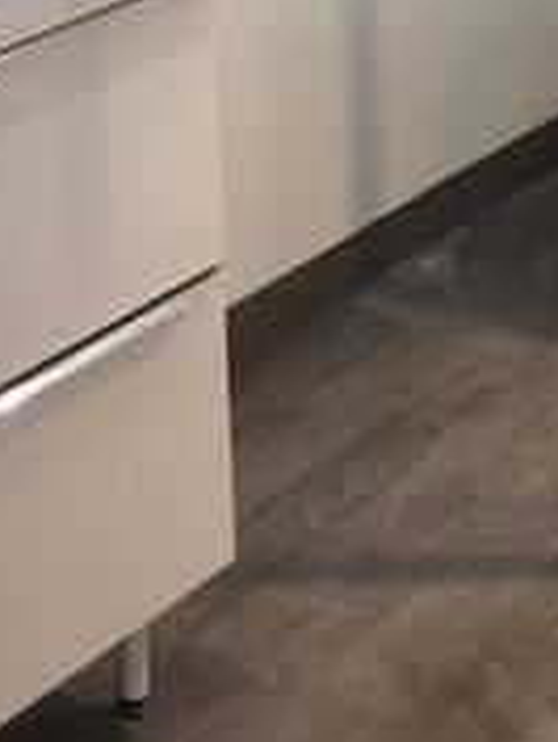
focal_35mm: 105
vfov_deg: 16.6
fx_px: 2254
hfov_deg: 14.0
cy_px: -444
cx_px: 445
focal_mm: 4.15
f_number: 2.2
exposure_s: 1/33
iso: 125
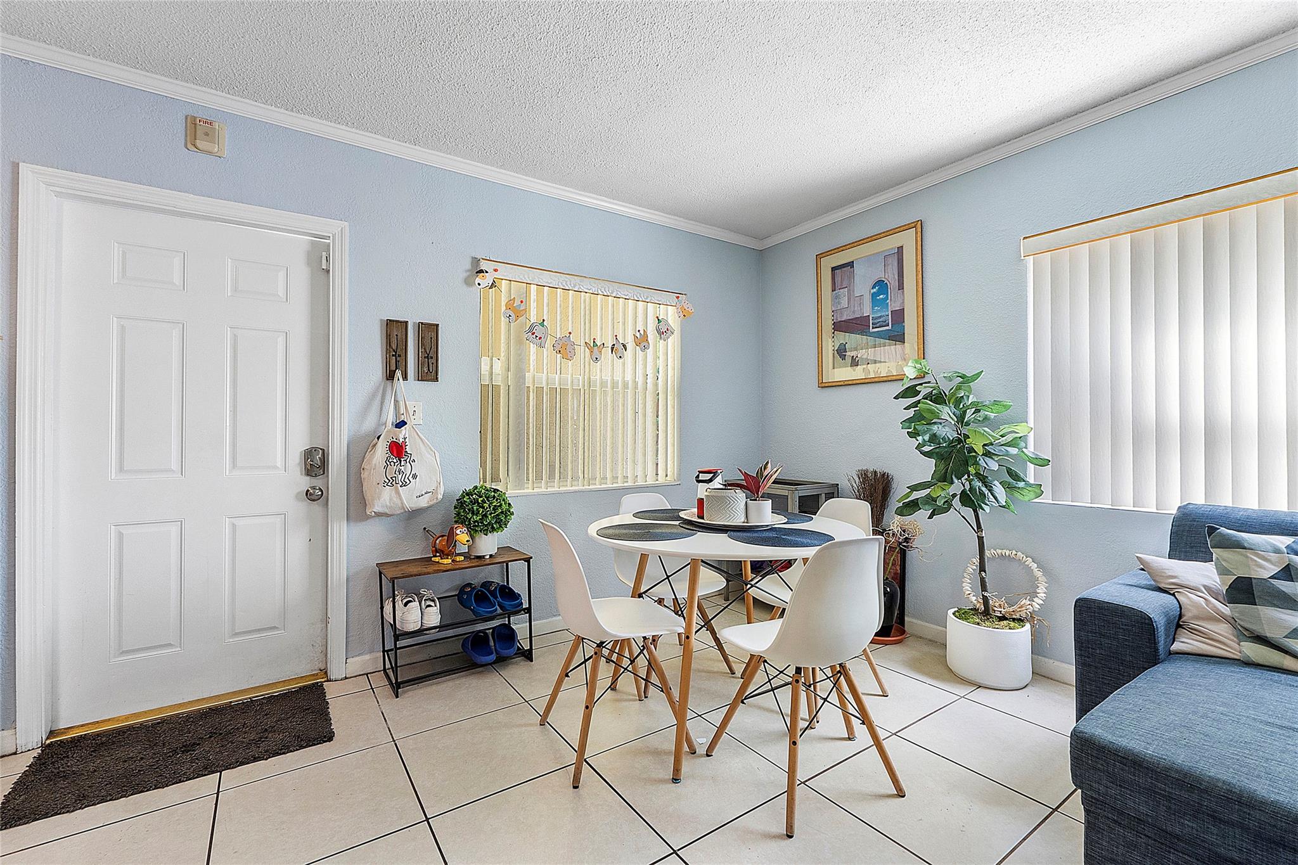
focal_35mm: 15
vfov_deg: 77.3
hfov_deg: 100.4
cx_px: 649
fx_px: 541
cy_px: 432
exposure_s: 1/5
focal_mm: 10
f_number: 9
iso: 250
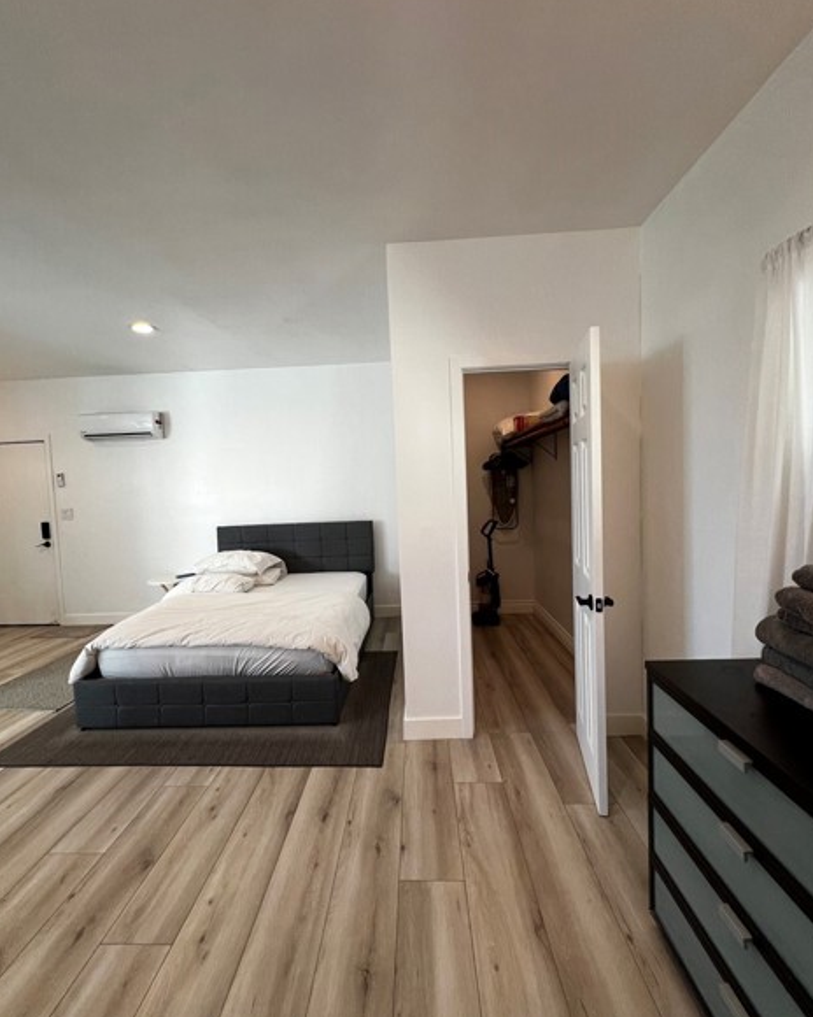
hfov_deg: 88.0
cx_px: 403
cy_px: 508
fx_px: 421
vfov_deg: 100.7
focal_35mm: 14
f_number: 1.8
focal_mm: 1.57
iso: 80
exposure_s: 1/120
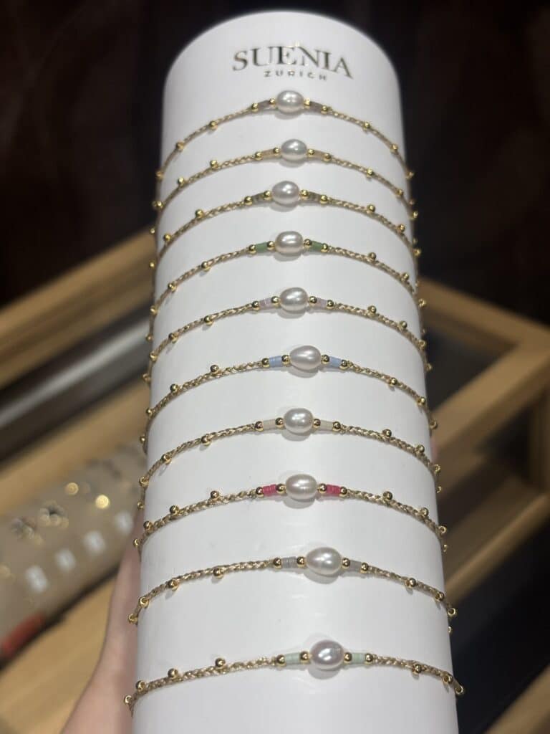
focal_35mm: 52
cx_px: 275
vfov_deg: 36.8
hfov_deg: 28.0
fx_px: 1102
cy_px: 367
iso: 32
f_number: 1.6
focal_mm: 5.96
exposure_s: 1/294
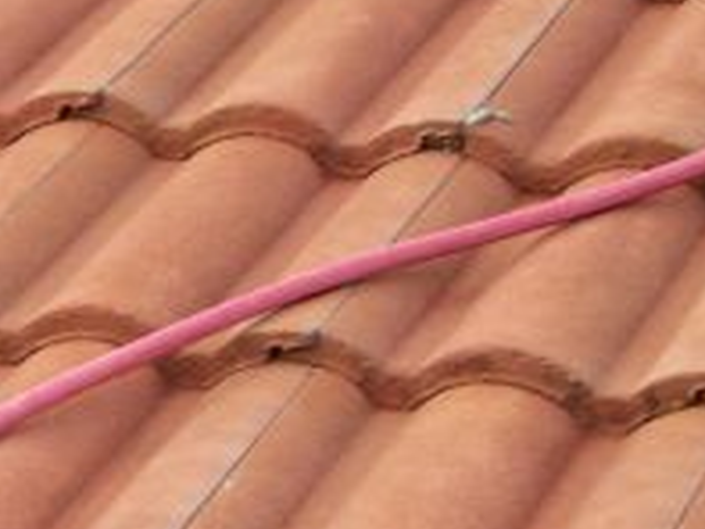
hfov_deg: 9.3
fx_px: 3811
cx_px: -1091
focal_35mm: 187
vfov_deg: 7.9
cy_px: 586
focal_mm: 7.54
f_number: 2.8
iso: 64
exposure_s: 1/160
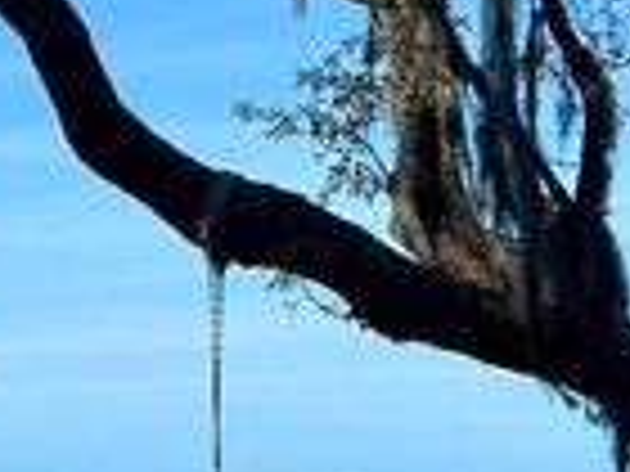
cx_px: -450
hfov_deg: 10.9
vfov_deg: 8.7
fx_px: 3112
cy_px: 196
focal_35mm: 171
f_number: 1.78
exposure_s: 1/4367
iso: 64
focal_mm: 6.86
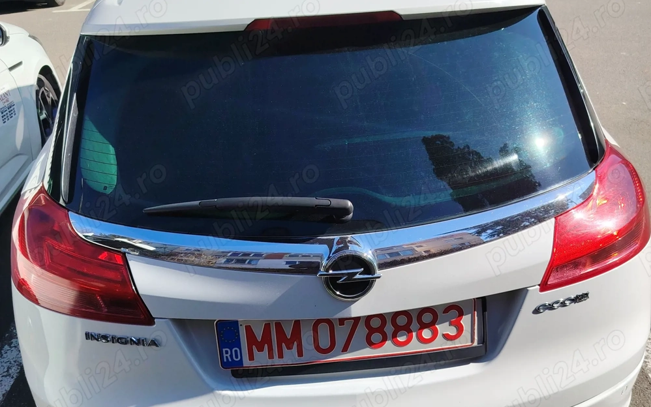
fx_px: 603
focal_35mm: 34
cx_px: 326
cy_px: 251
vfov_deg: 37.1
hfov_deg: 56.7
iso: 100
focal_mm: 5.25
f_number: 1.75
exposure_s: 1/877
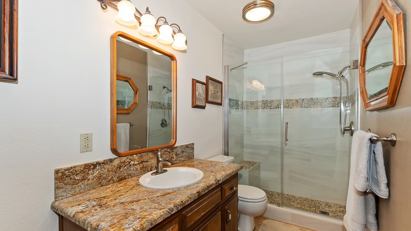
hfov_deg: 99.4
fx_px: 174
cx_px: 204
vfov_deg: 67.0
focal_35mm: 16
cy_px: 123
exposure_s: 1/30
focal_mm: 10
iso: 400
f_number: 8
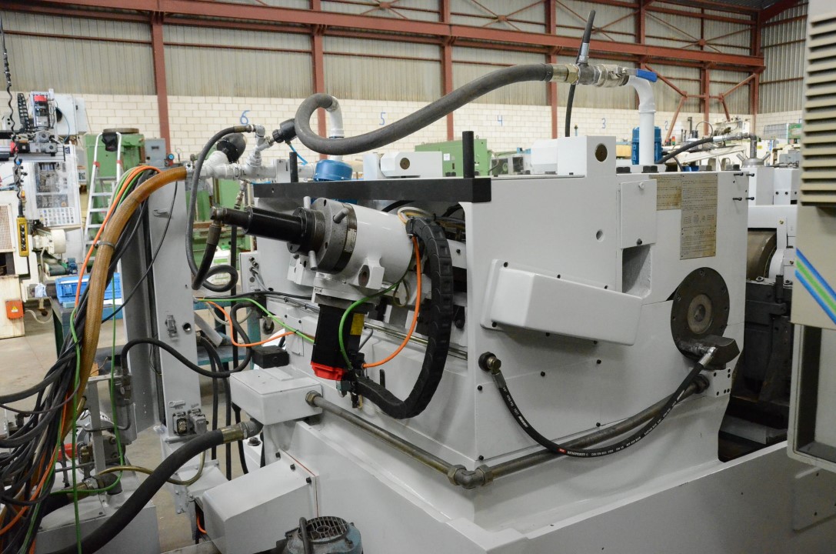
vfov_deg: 39.8
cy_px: 277
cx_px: 418
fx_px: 765
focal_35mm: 33
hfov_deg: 57.3
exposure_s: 1/200
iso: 6400
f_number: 7.1
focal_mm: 22
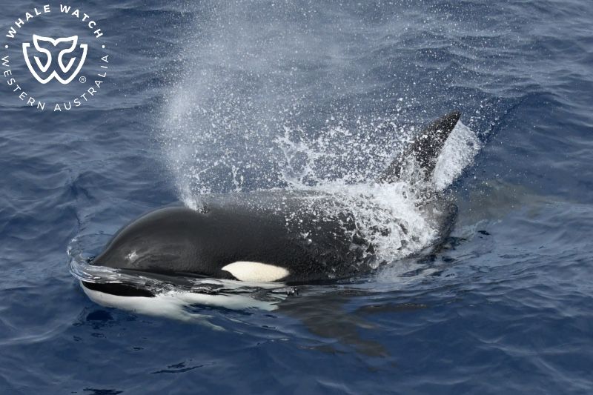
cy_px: 198
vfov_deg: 16.1
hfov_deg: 23.9
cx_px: 296
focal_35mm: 85
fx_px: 1400
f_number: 5.6
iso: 1800
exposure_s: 1/8000
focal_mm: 85
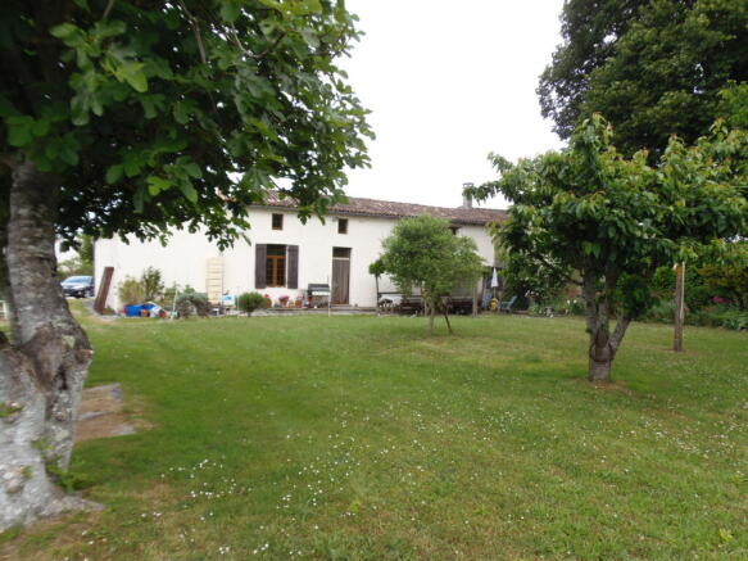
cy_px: 280
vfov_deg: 56.8
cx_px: 374
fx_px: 518
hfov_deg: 71.6
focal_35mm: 24
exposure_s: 1/250
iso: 64
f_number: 2.9
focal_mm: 4.3
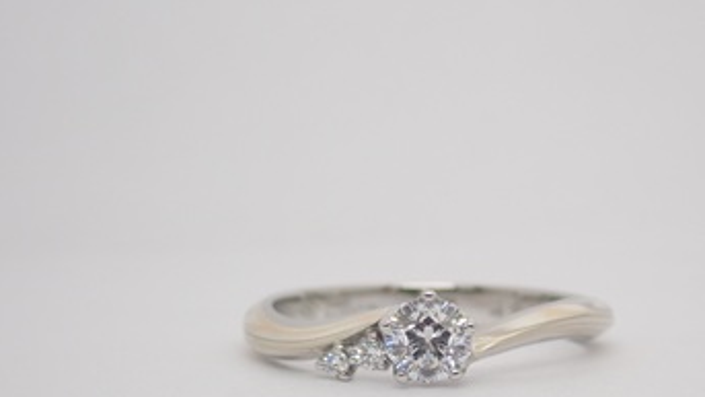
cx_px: 428
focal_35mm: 117
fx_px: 2187
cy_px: 338
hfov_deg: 18.3
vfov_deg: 10.3
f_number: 4.3
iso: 200
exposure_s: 1/125
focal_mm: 14.62
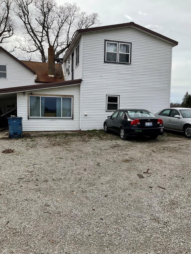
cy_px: 127
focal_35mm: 29
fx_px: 213
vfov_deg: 61.7
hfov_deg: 48.2
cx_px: 96
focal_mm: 3
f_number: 1.8
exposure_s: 1/1342
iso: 16
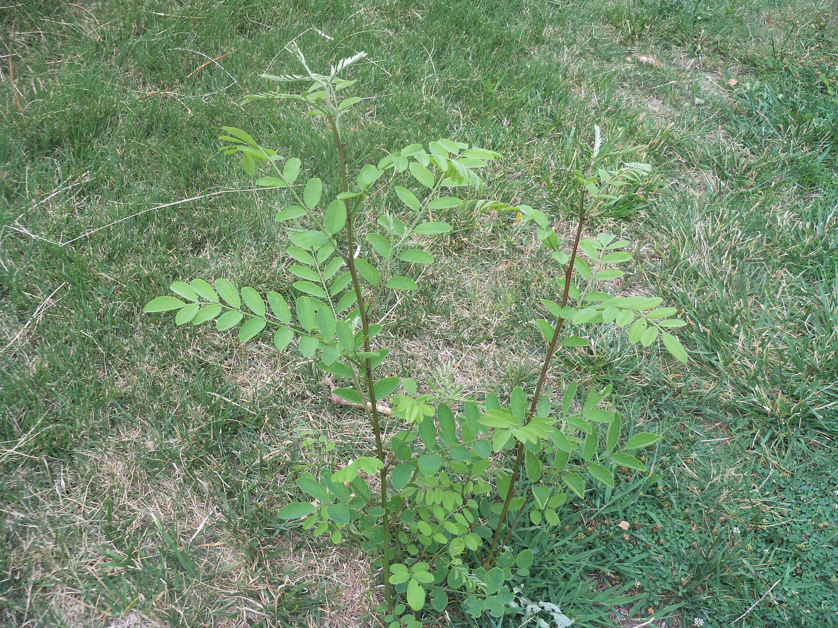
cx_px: 419
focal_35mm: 35
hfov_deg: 52.6
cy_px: 314
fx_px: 847
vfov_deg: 40.7
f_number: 3.5
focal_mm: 6.2
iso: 64
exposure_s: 1/100
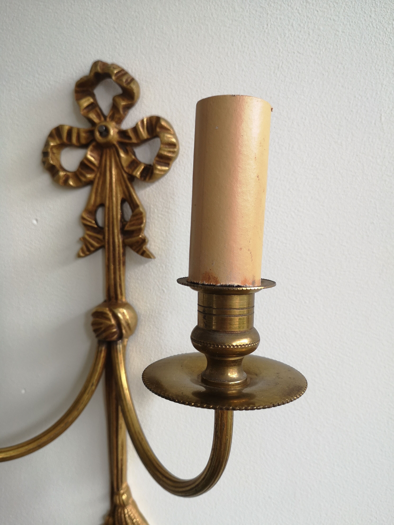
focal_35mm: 27
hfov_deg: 51.4
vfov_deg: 65.3
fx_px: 410
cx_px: 197
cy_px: 262
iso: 80
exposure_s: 1/100
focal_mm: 3.95
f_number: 1.8
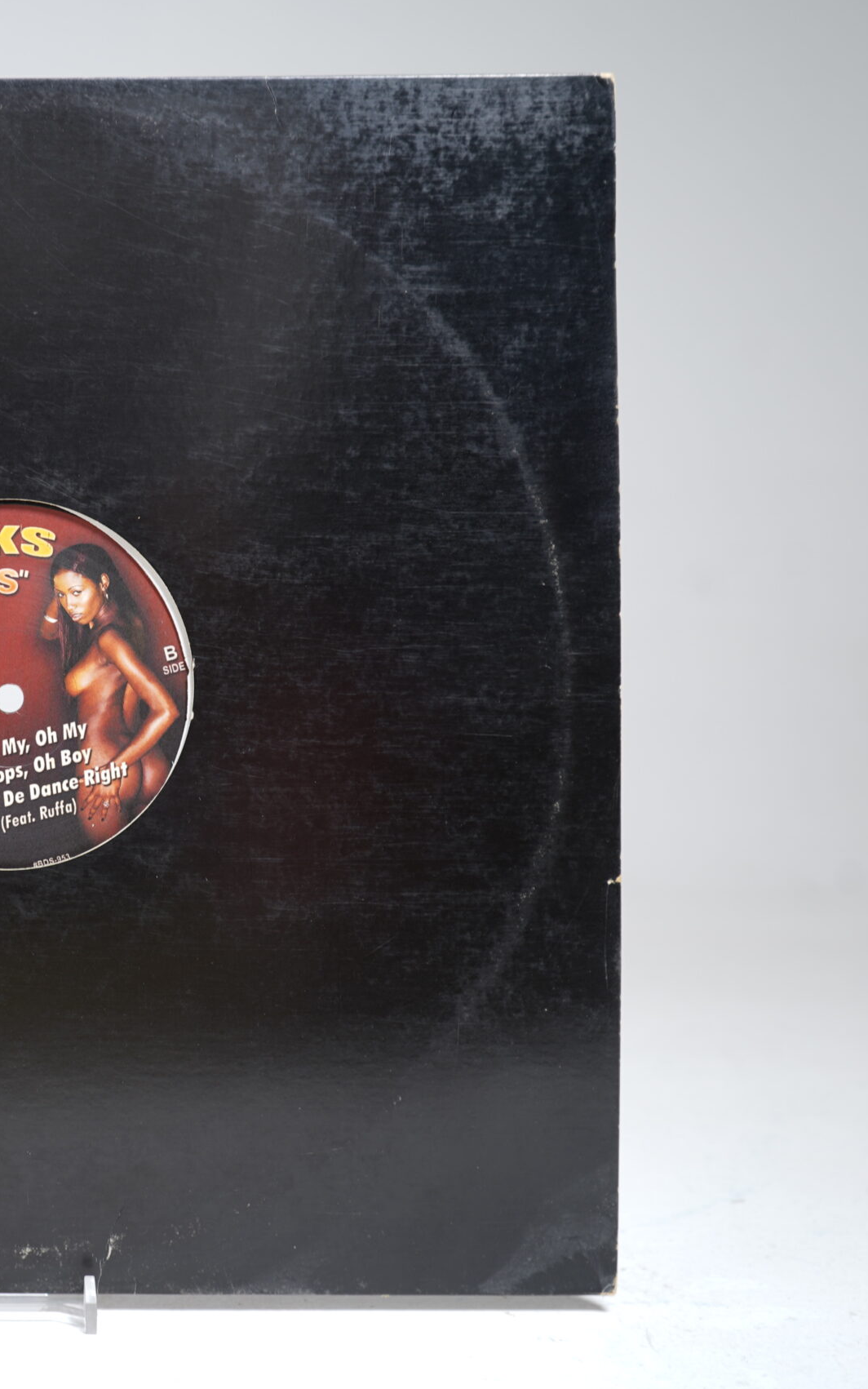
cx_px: -2
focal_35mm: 46
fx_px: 1741
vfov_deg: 43.5
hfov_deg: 26.5
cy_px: 693
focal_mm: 30
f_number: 5
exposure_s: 1/2.5
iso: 64
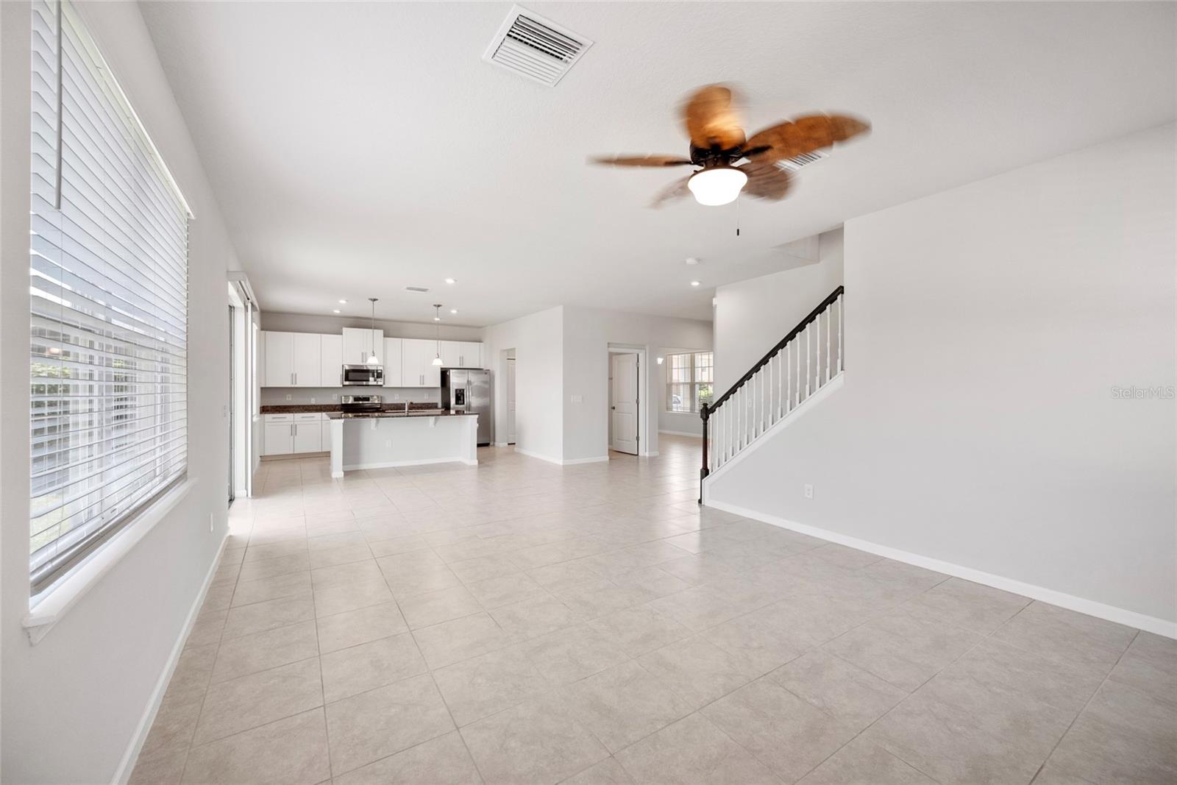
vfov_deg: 81.2
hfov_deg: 104.2
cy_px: 392
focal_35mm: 14
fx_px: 458
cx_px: 588
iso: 250
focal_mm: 14
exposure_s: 1/60
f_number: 6.3
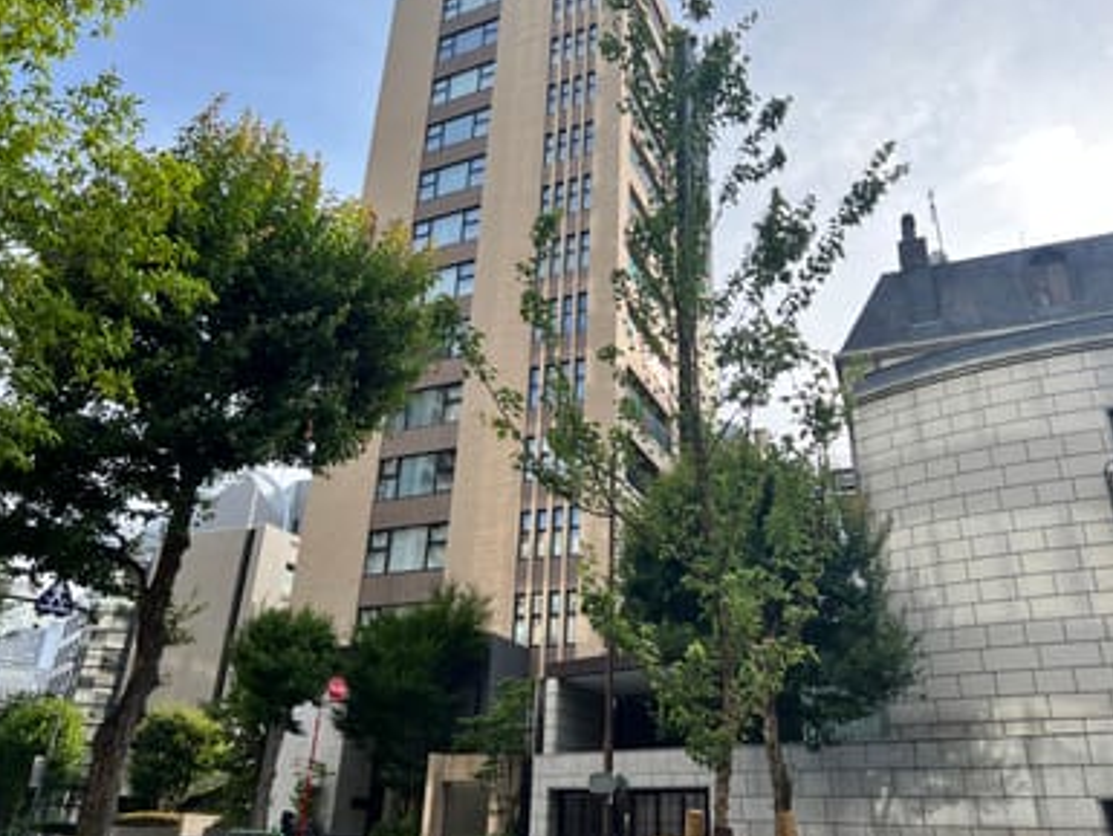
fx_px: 868
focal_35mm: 27
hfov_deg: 65.3
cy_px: 411
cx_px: 567
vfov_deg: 51.4
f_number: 1.5
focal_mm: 5.7
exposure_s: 1/1597
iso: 50
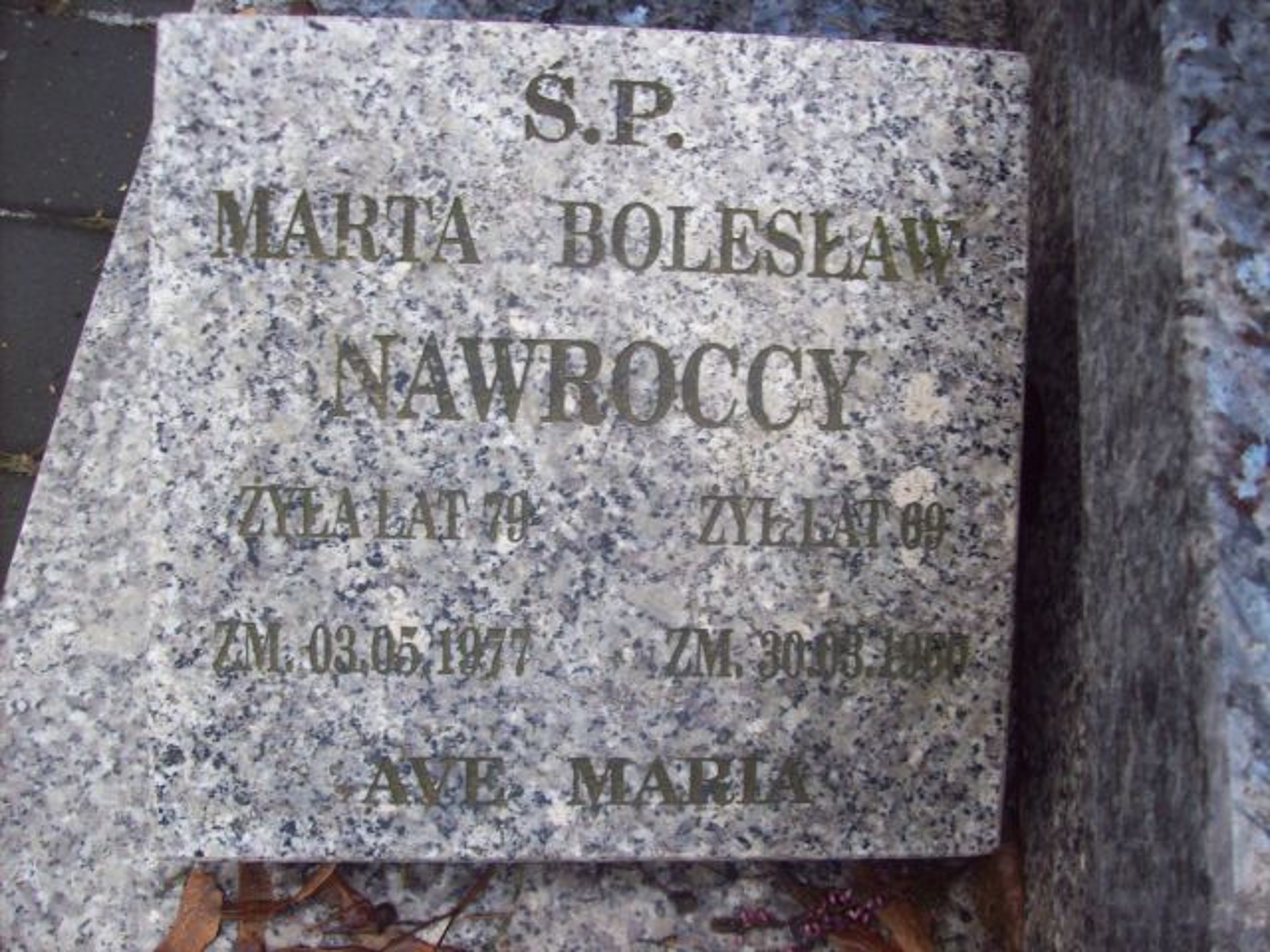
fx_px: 1321
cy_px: 476
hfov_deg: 51.4
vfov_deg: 39.7
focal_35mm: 36
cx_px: 635
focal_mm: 6
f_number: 2.7
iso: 80
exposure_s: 1/117
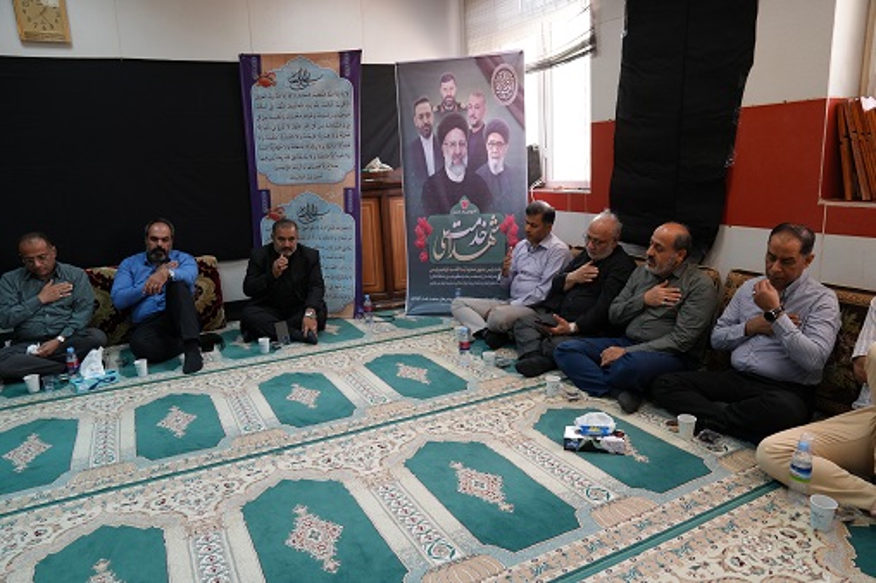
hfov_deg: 73.8
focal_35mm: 24
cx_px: 438
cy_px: 292
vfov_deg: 53.1
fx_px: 584
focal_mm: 24
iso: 1250
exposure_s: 1/160
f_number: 4
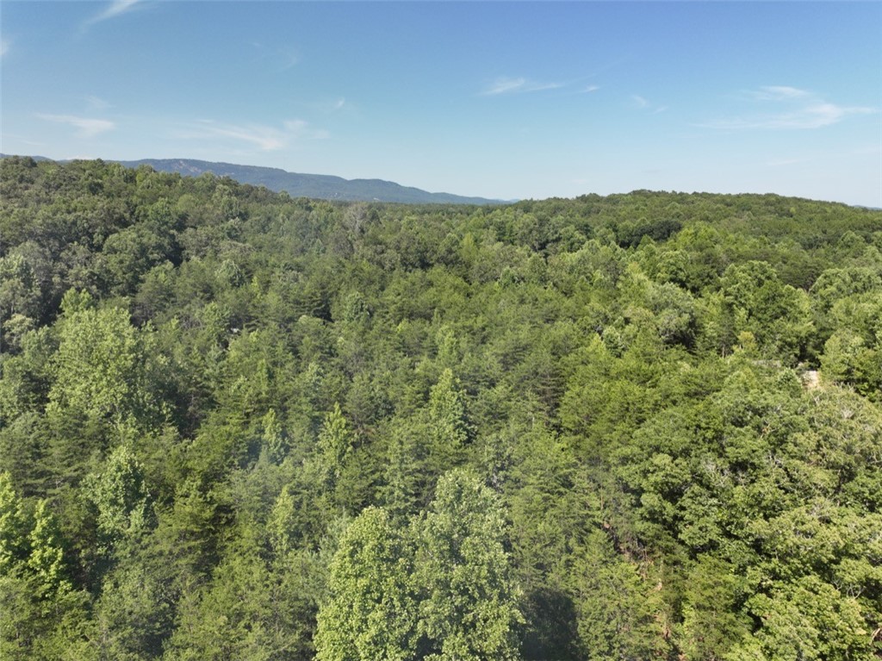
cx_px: 441
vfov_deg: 56.8
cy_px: 330
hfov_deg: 71.6
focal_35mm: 24
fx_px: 611
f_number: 2.8
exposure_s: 1/160
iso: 100
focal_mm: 12.29
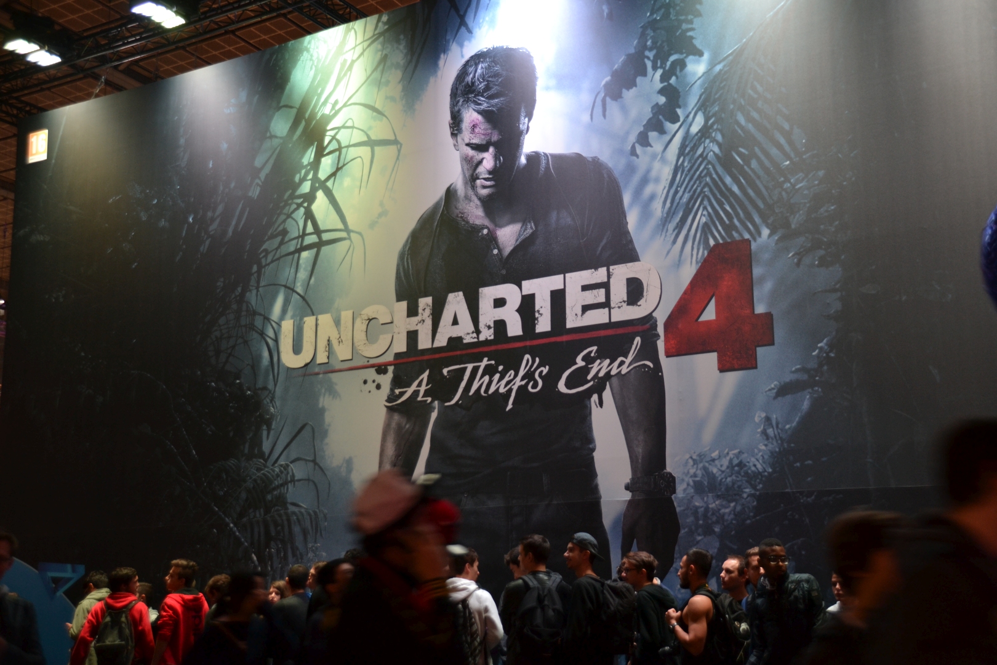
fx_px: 1080
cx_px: 498
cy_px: 332
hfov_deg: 49.6
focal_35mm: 39
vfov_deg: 34.2
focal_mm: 26
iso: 400
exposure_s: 1/20
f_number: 3.8
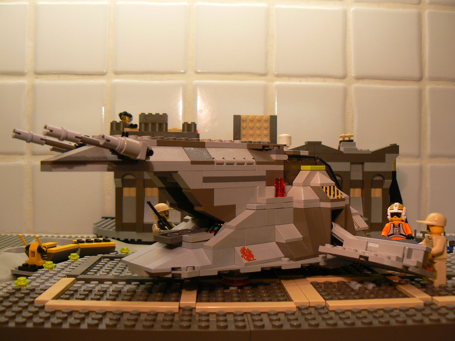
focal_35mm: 36
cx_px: 228
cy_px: 170
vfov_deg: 39.7
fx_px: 473
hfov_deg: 51.4
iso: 100
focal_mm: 6
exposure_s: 1/40
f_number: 3.2
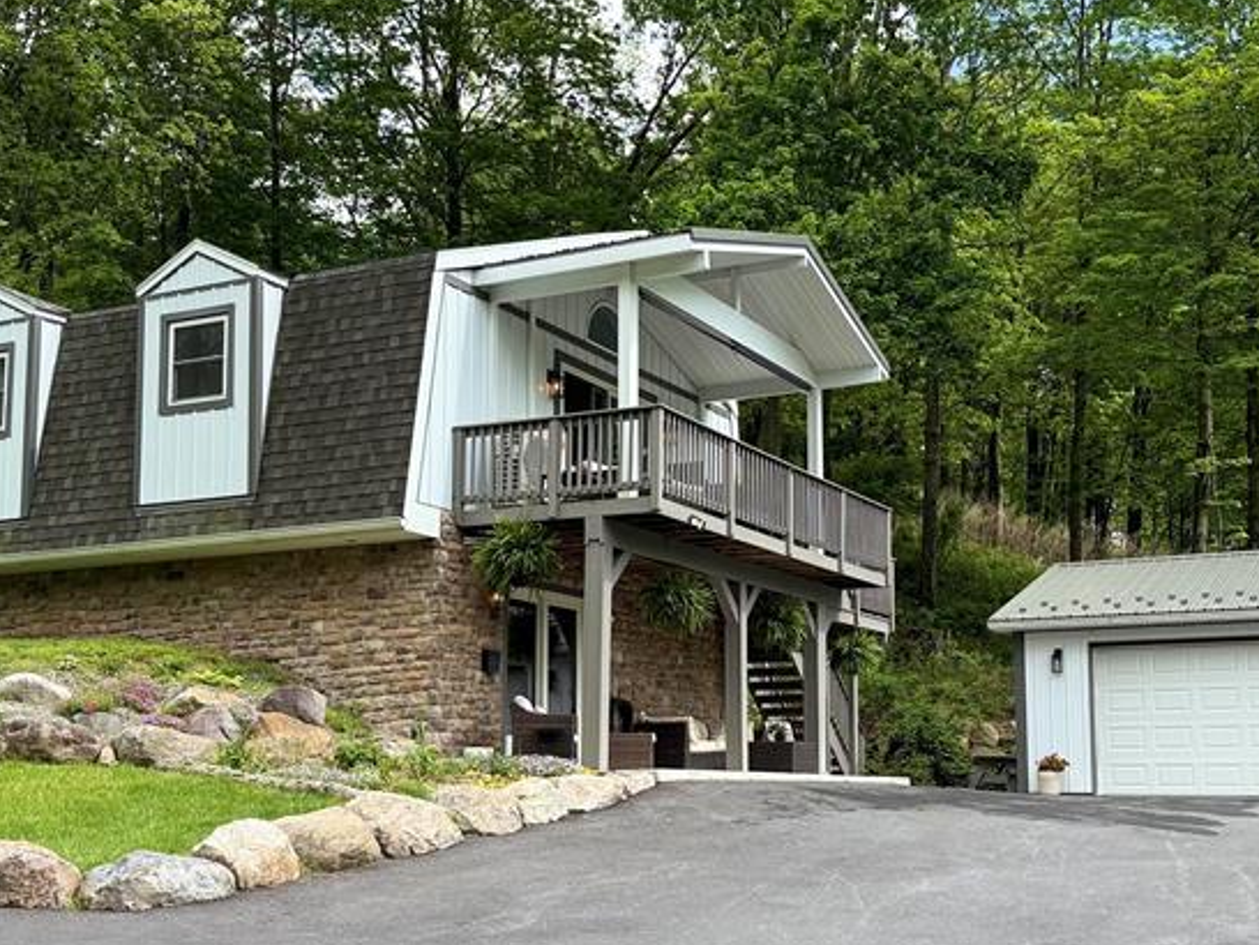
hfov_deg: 42.0
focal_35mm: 45
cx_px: 694
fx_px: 1637
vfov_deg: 32.1
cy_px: 590
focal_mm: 6.76
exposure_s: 1/2445
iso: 100
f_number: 1.78
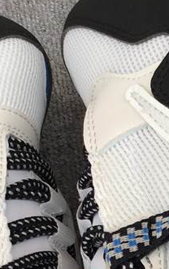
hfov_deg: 13.3
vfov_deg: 22.4
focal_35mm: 89
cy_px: 265
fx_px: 655
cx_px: 298
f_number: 2.4
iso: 25
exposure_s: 1/375
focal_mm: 3.3
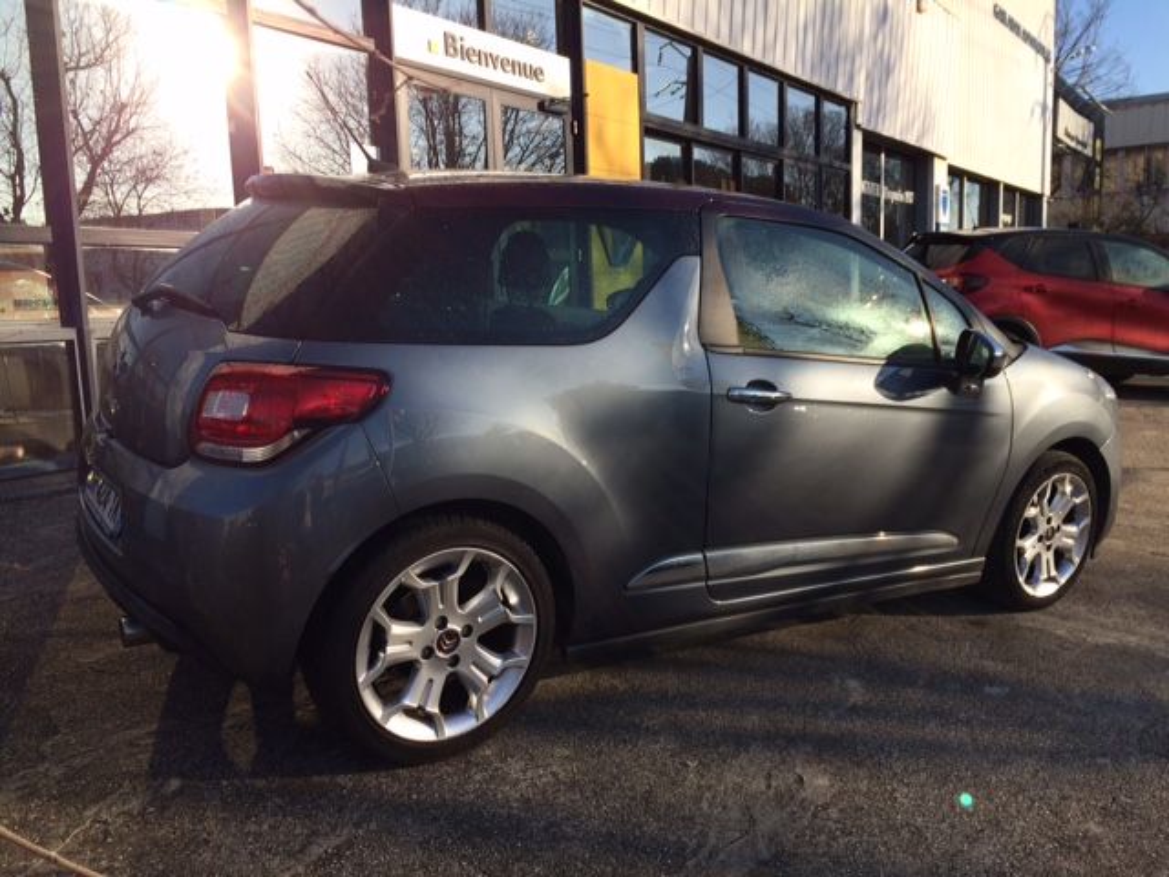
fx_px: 979
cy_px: 438
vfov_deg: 48.2
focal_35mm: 29
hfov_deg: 61.7
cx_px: 584
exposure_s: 1/1244
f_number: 2.2
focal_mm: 4.15
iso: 32
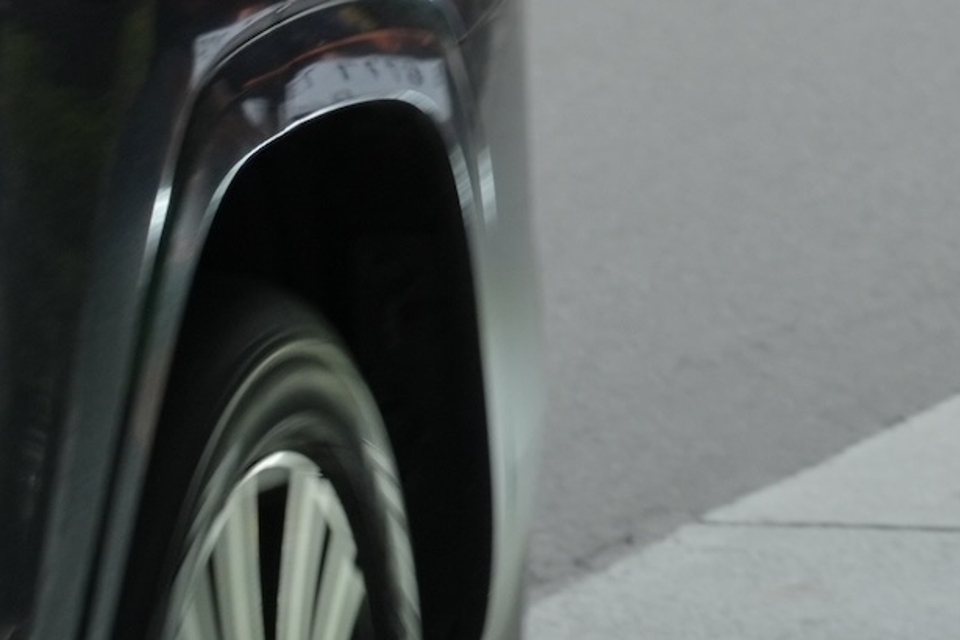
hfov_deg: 4.2
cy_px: -383
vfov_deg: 2.9
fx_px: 12746
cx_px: 2070
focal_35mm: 478
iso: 250
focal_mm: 70
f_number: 5
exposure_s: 1/100
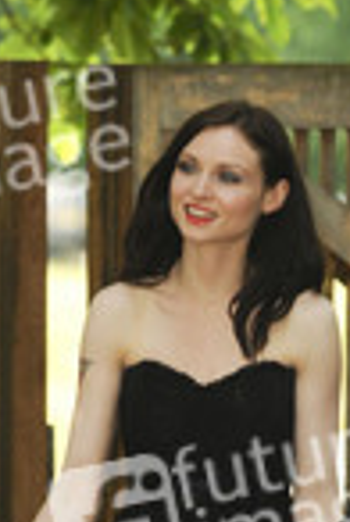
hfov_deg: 1.9
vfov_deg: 2.9
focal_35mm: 718
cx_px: 338
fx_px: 10426
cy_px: 686
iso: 400
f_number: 5
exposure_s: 1/200
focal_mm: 175
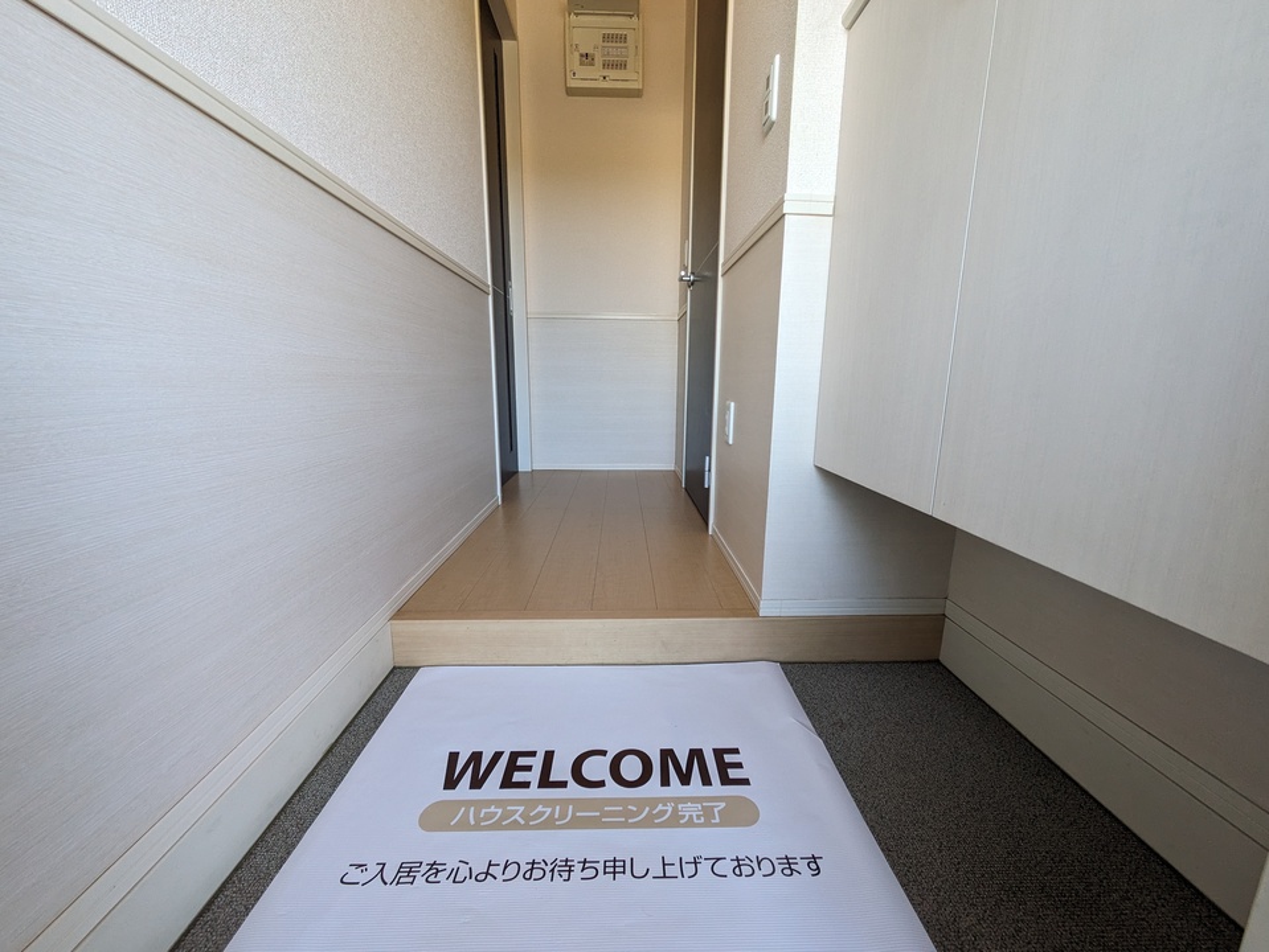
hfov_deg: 102.0
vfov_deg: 85.7
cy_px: 476
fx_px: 513
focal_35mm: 14
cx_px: 634
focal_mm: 1.83
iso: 136
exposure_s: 1/120
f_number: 2.2
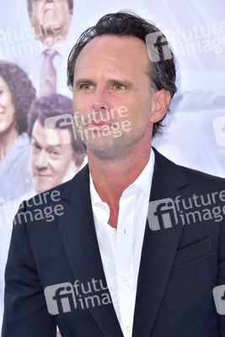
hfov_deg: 9.2
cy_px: 168
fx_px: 1405
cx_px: 112
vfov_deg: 13.7
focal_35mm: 150
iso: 320
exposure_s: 1/250
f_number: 7.1
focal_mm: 150
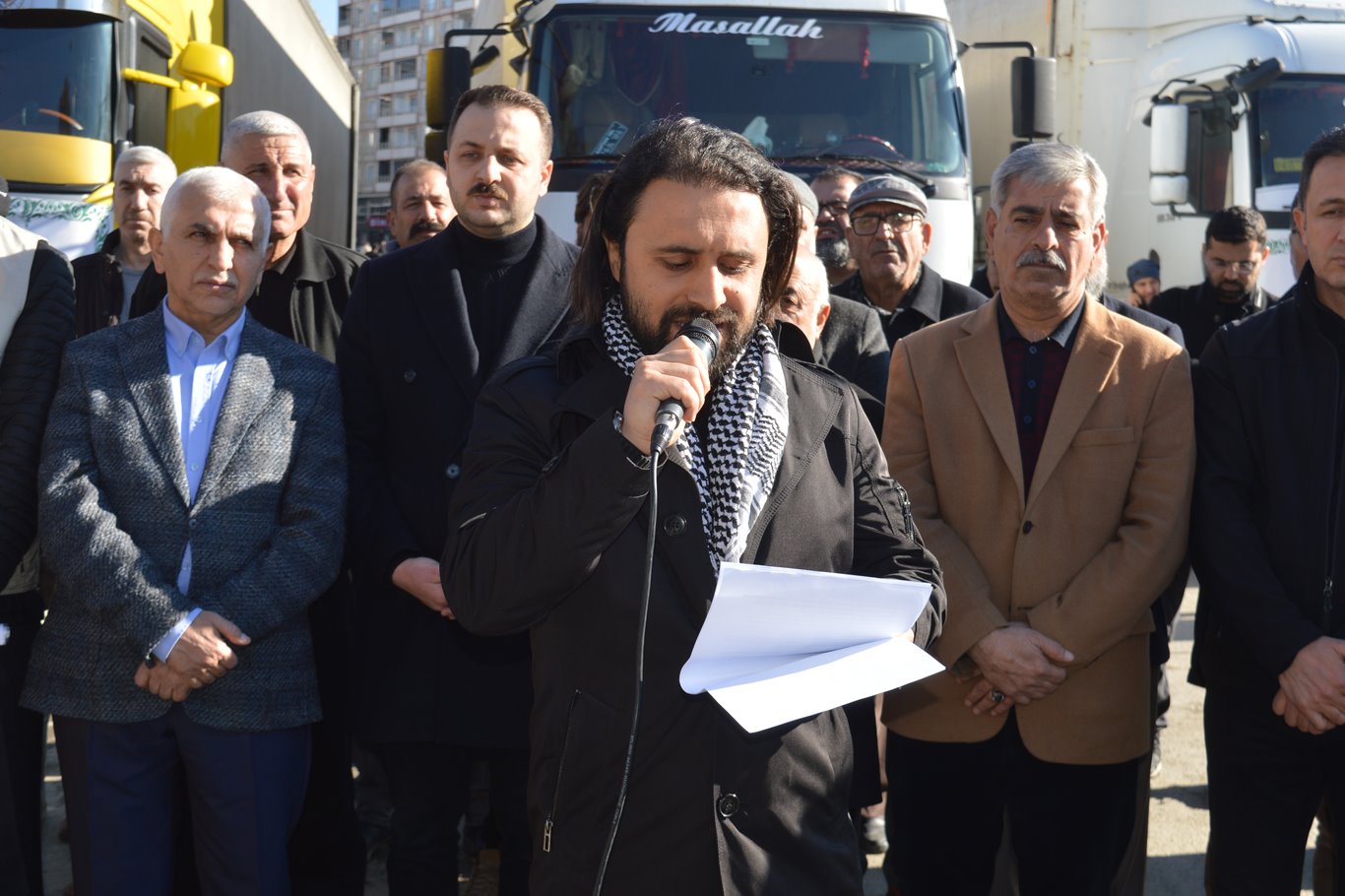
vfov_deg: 28.9
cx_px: 672
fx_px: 1737
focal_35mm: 46
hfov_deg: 42.3
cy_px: 448
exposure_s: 1/200
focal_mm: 31
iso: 100
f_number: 6.3
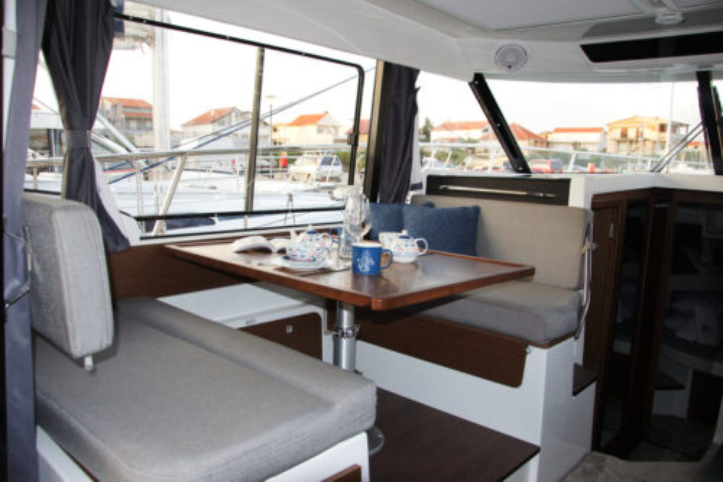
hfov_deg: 67.4
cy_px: 241
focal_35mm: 27
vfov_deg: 47.9
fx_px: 542
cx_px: 362
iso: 280
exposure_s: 1/125
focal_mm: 18
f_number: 4
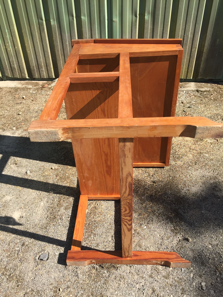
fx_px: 249
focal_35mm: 29
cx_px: 112
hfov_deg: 48.2
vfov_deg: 61.7
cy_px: 148
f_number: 2.2
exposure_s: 1/989
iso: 32
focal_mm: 4.15
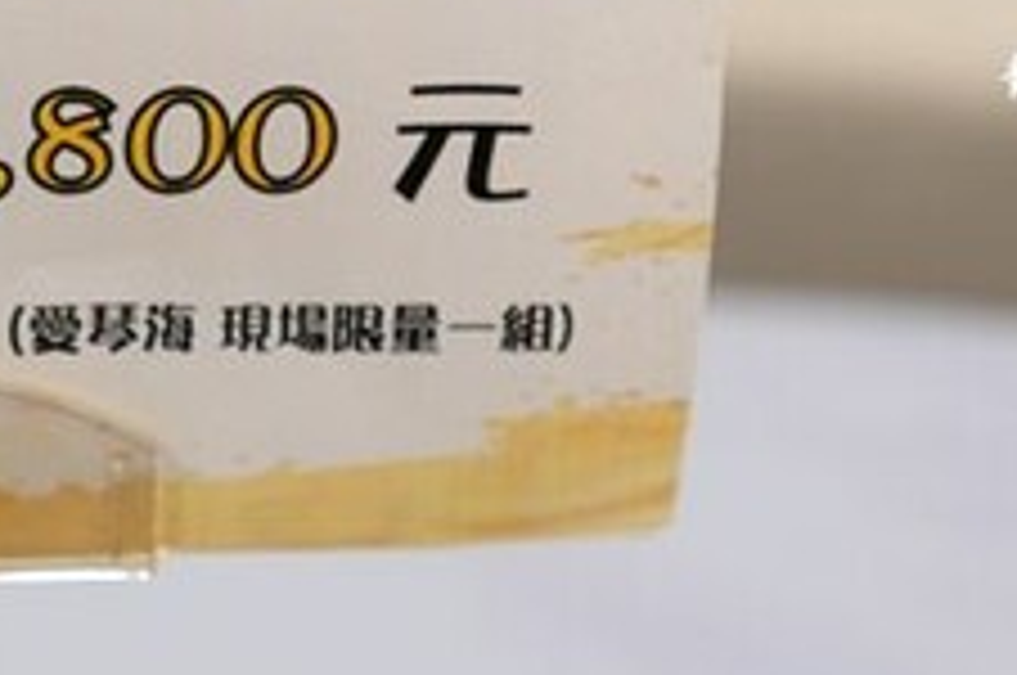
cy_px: -86
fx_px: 2765
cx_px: -54
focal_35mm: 98
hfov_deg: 20.1
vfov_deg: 13.6
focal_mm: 26
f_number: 3.2
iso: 160
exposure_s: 1/40
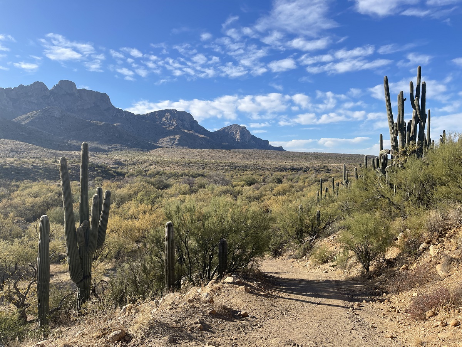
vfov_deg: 54.9
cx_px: 231
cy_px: 174
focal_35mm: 25
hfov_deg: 69.4
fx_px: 334
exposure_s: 1/3165
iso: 32
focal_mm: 5.1
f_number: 1.6
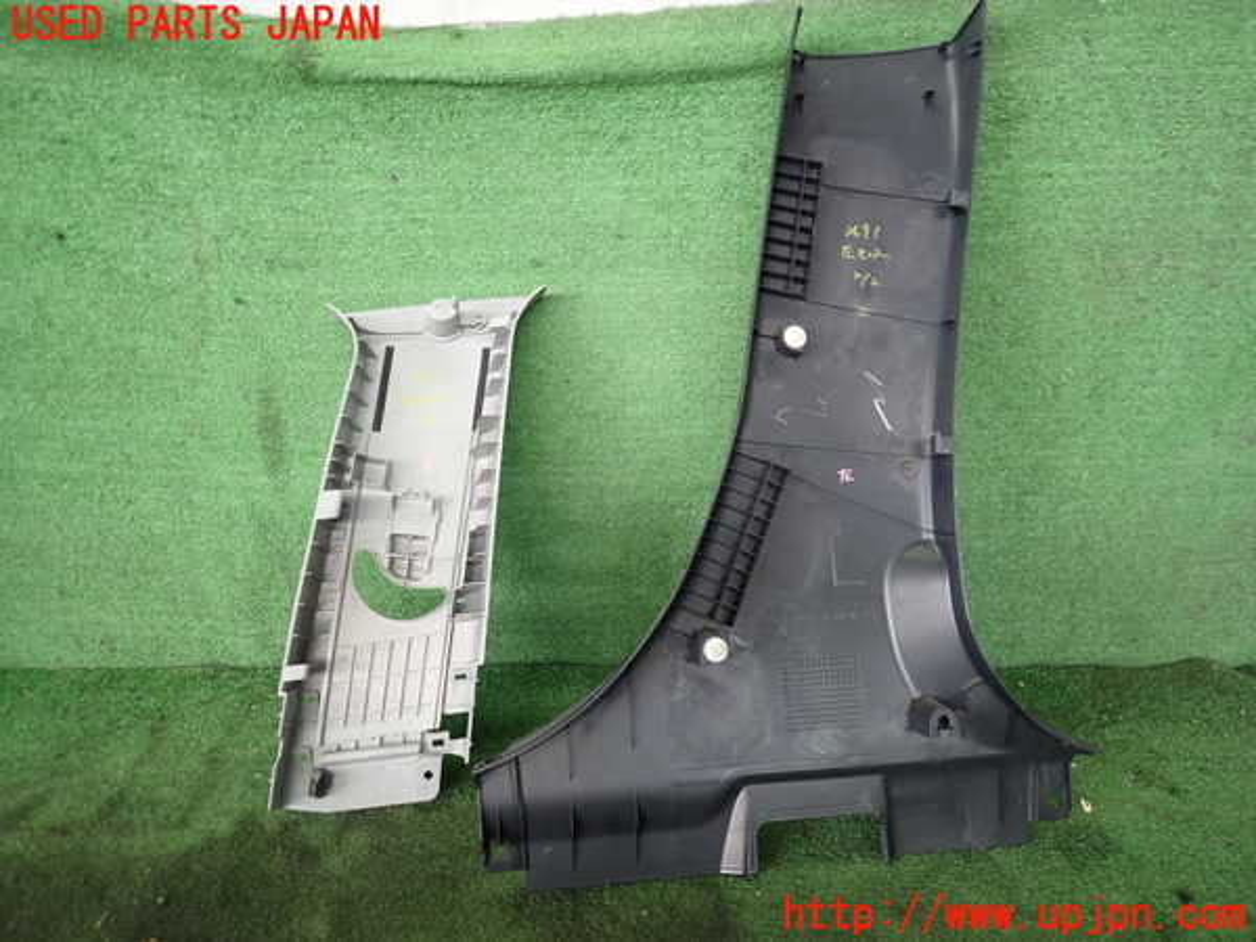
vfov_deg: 54.9
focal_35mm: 25
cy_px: 471
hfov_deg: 69.4
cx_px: 628
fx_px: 907
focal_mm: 4.5
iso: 200
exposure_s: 1/40
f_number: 2
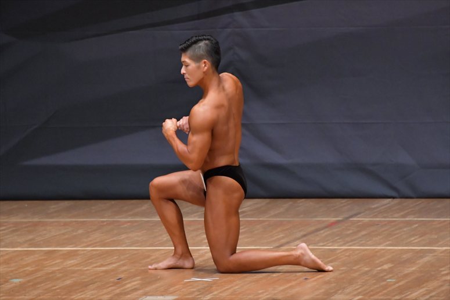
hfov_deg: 5.5
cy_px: 150
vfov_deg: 3.7
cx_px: 225
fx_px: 4685
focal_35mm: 375
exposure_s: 1/400
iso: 6400
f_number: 5.6
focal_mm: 250
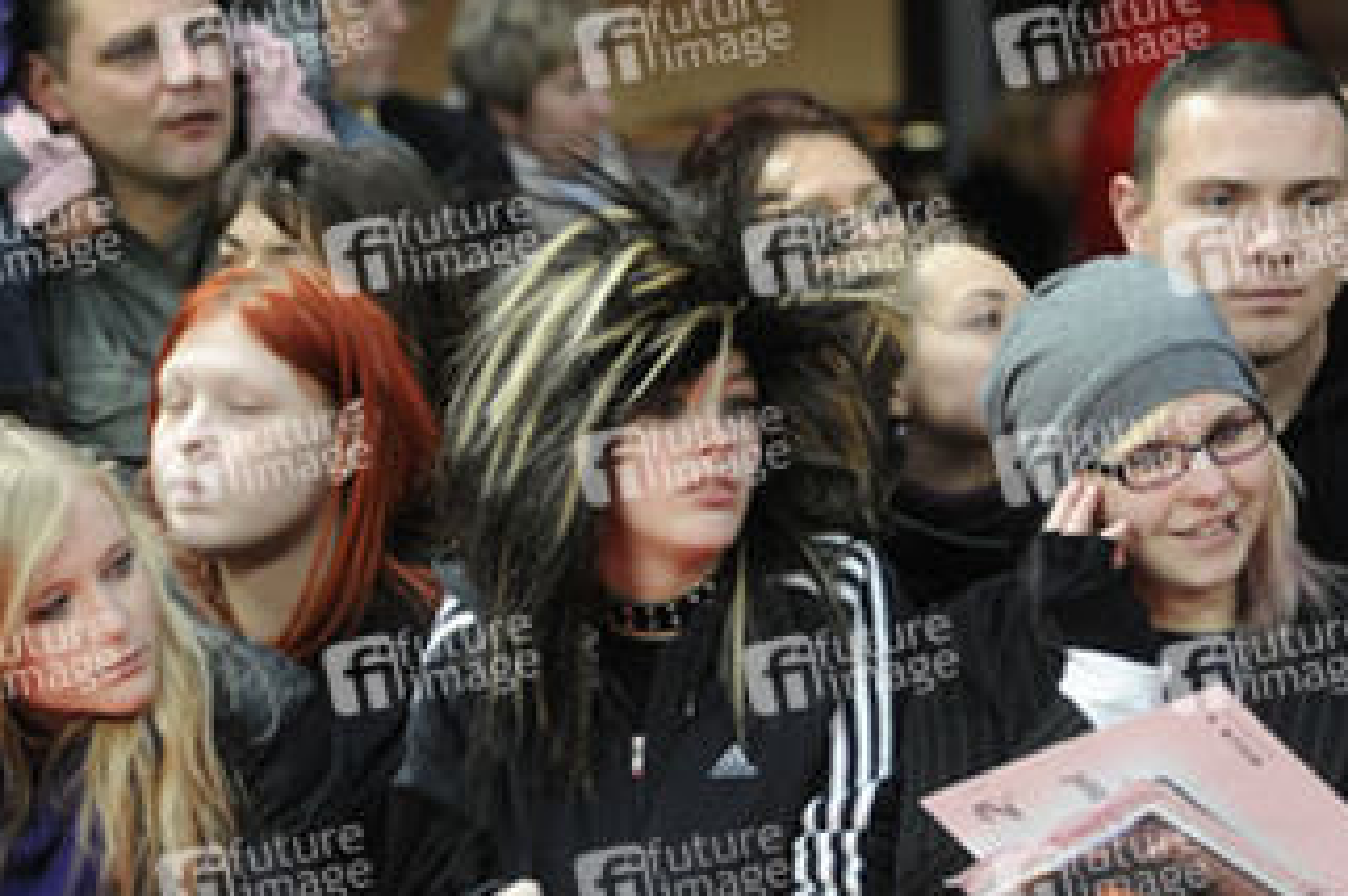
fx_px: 7593
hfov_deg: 10.1
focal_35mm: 203
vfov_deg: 6.8
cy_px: 561
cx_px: 739
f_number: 5
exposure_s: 1/100
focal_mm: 145
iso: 2500
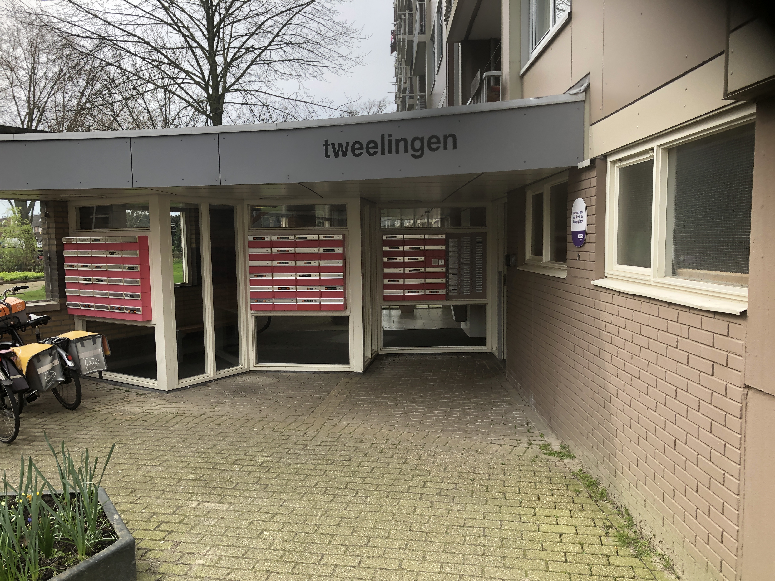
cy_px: 290
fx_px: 627
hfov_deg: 63.4
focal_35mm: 28
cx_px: 388
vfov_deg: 49.7
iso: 20
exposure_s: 1/378
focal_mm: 3.99
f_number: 1.8
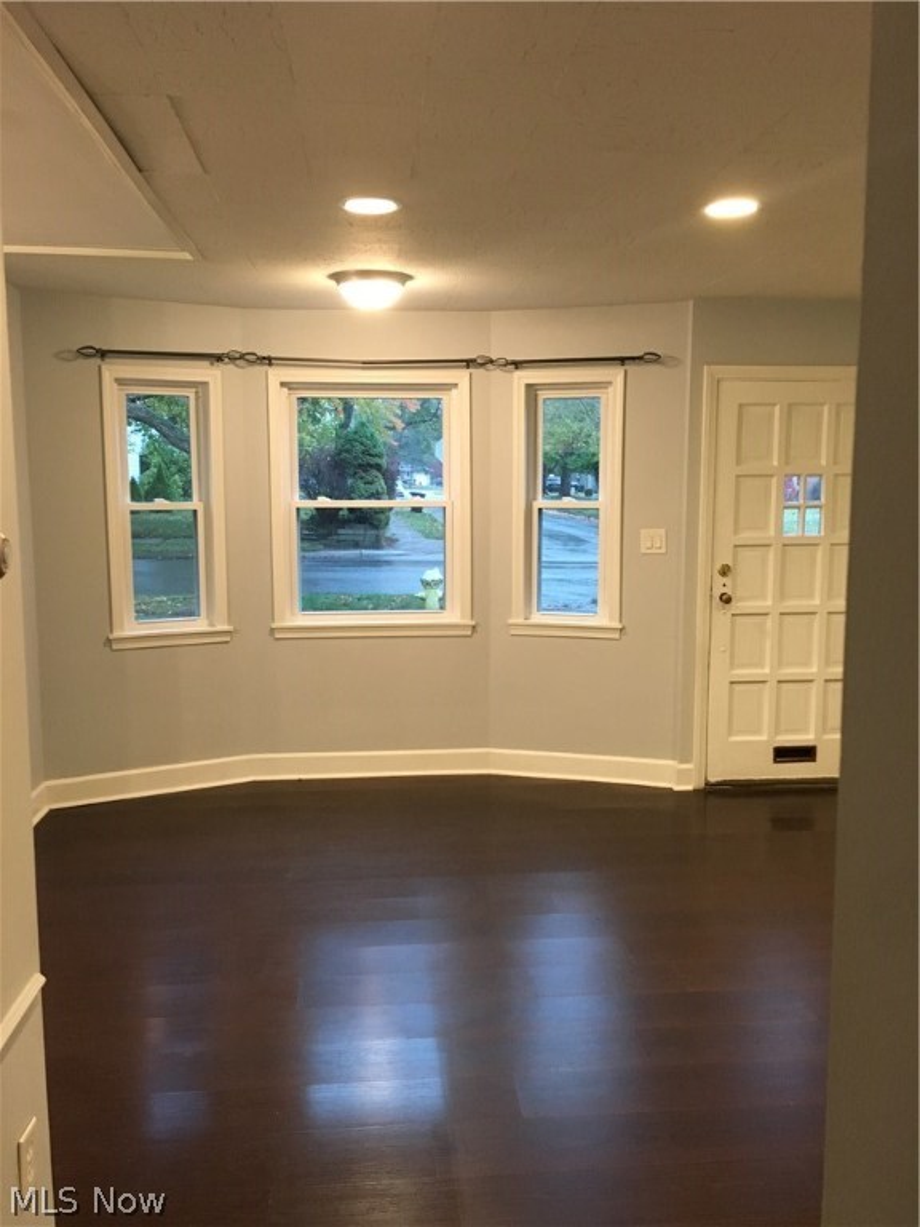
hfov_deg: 48.2
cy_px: 614
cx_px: 460
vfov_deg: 61.7
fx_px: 1028
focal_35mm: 29
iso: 160
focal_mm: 4.15
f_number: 2.2
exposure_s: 1/30
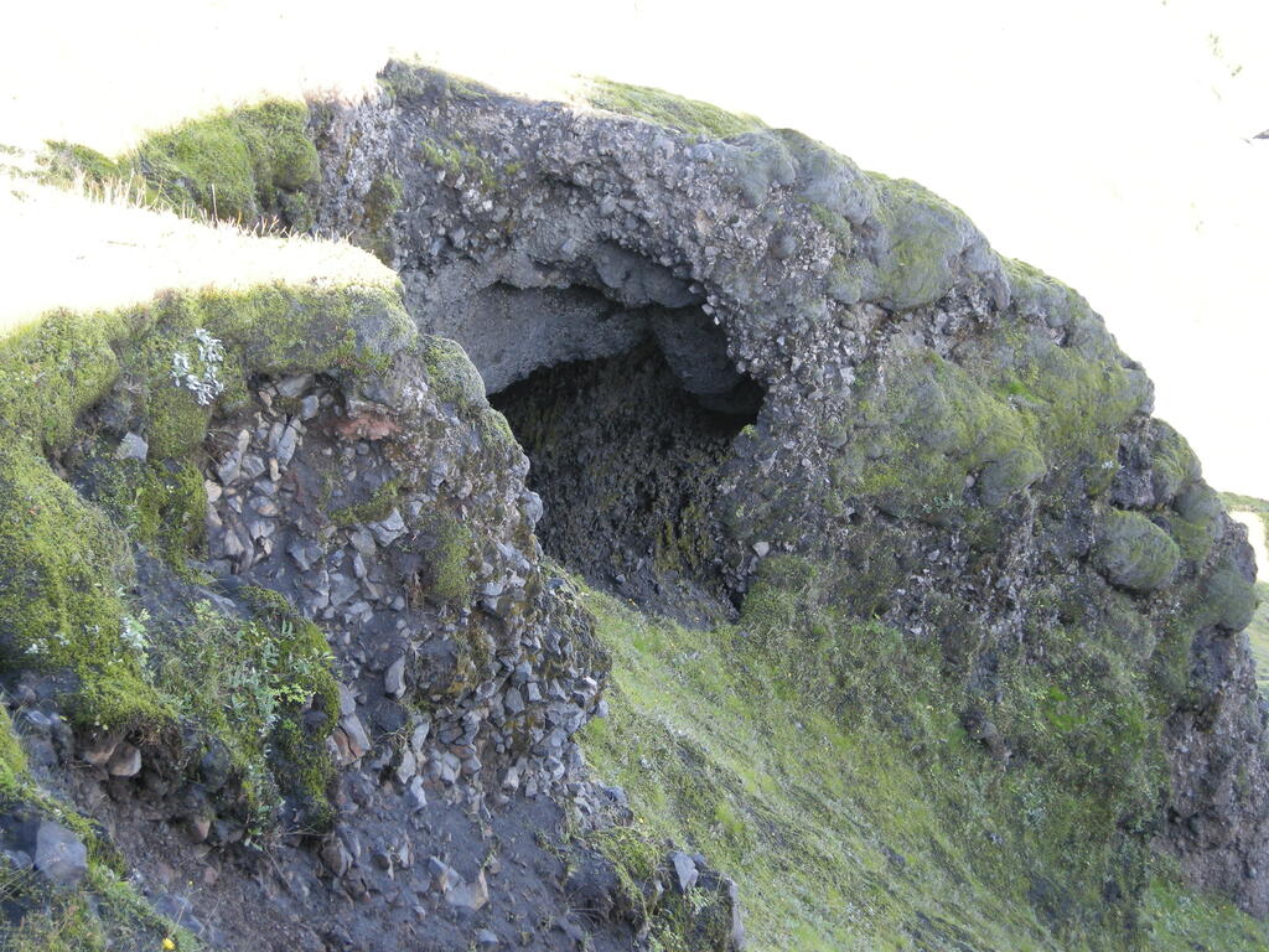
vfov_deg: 19.9
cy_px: 476
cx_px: 634
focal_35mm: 74
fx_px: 2713
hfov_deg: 26.3
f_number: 3.9
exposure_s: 1/35.7
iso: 100
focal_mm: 15.7
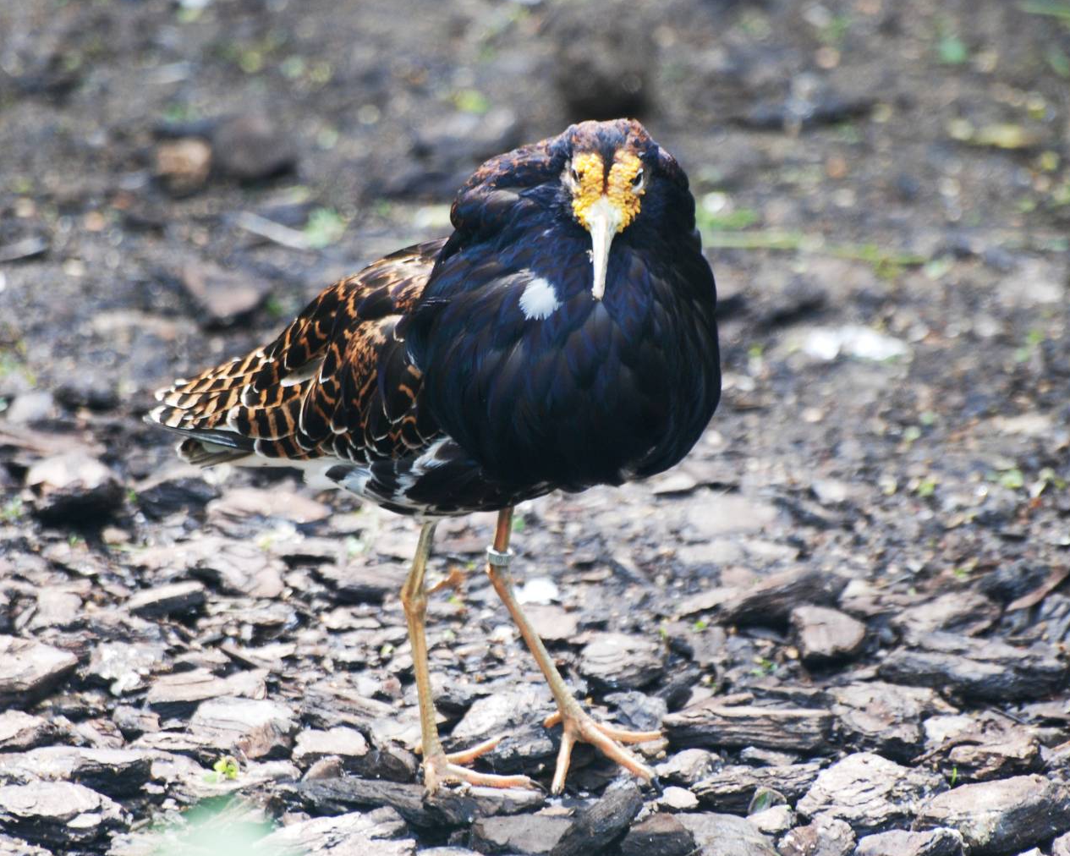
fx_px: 16942
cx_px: 527
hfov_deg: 3.6
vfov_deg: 2.9
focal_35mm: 535
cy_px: 409
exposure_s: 1/200
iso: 400
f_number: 5.6
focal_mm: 300
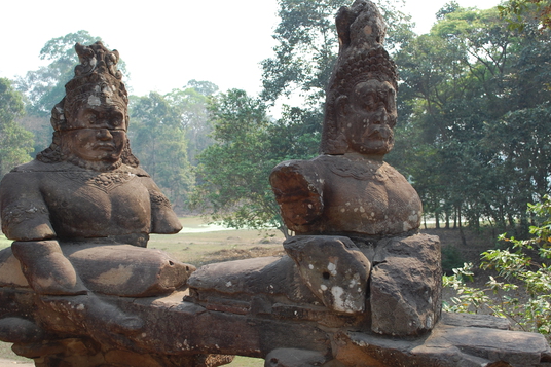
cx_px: 270
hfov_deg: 48.5
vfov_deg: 33.4
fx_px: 612
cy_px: 181
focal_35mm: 40
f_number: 6.3
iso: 200
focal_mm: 26
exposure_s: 1/160
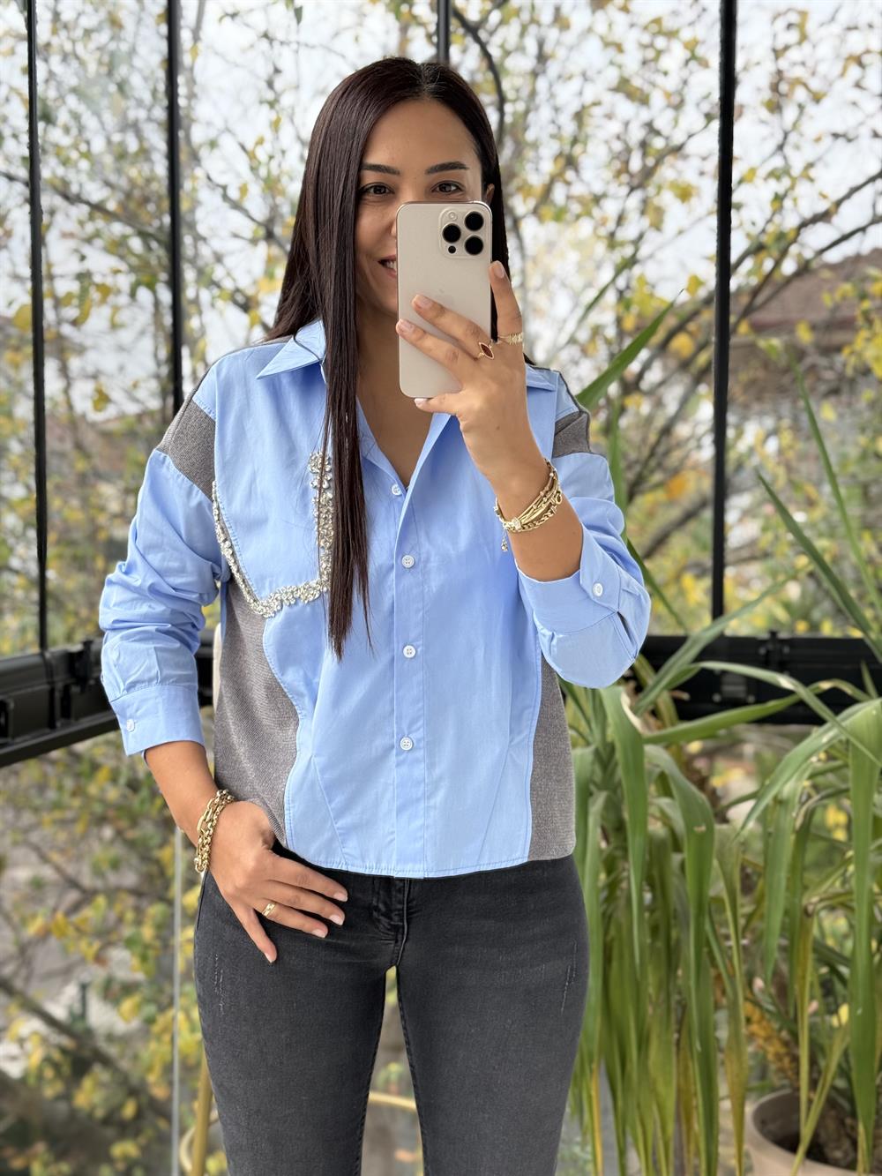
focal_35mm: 48
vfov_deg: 39.7
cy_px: 588
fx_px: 1630
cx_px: 441
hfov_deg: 30.3
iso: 100
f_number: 1.78
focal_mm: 6.76
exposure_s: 1/247
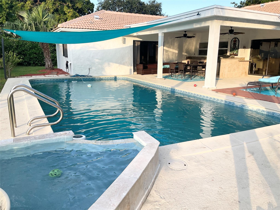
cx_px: 140
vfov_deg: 48.2
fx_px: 235
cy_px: 105
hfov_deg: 61.7
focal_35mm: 29
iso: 16
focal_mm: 3
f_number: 1.8
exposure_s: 1/504
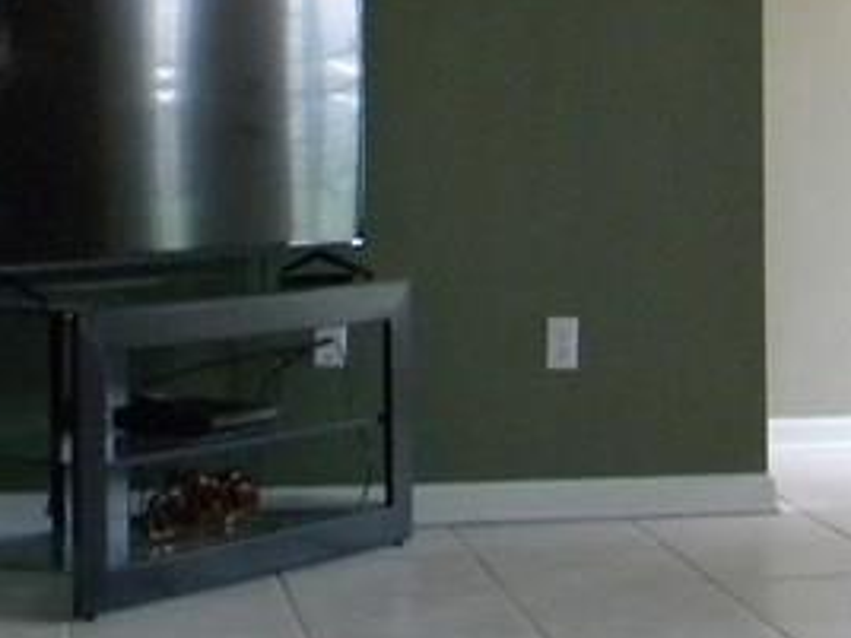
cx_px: 861
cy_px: -241
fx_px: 2630
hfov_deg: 17.9
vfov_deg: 13.2
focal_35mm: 107
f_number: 3.5
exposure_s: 1/64.1
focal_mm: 5.1
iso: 400
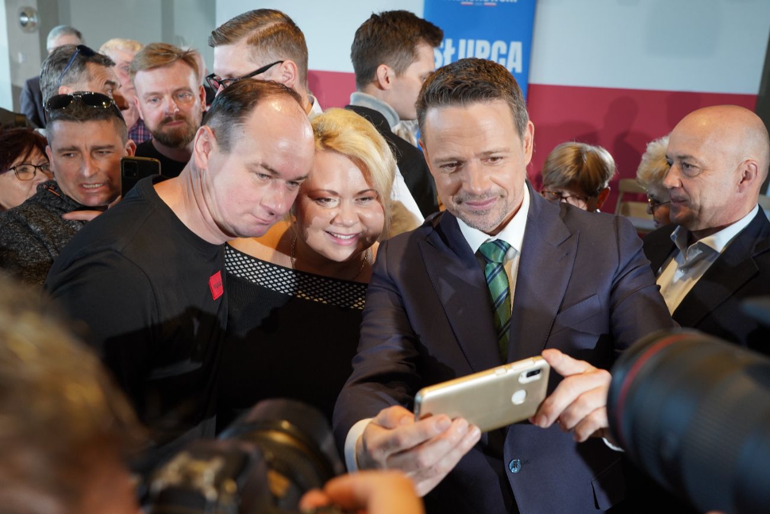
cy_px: 257
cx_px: 385
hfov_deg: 54.4
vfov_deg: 37.9
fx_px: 749
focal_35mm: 35
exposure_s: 1/100
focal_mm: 35
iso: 1250
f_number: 5.6
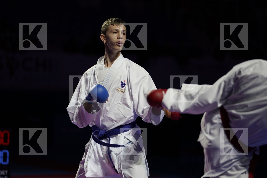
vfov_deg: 9.7
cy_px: 89
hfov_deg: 14.4
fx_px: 1053
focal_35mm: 142
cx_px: 134
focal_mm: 142
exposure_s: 1/1000
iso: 1000
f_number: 2.8
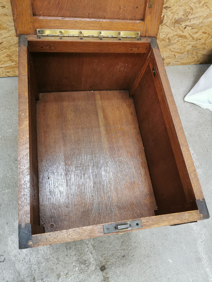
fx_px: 220
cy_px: 141
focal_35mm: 27
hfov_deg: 51.4
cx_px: 106
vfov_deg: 65.3
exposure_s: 1/100
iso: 200
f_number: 1.6
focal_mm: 5.56
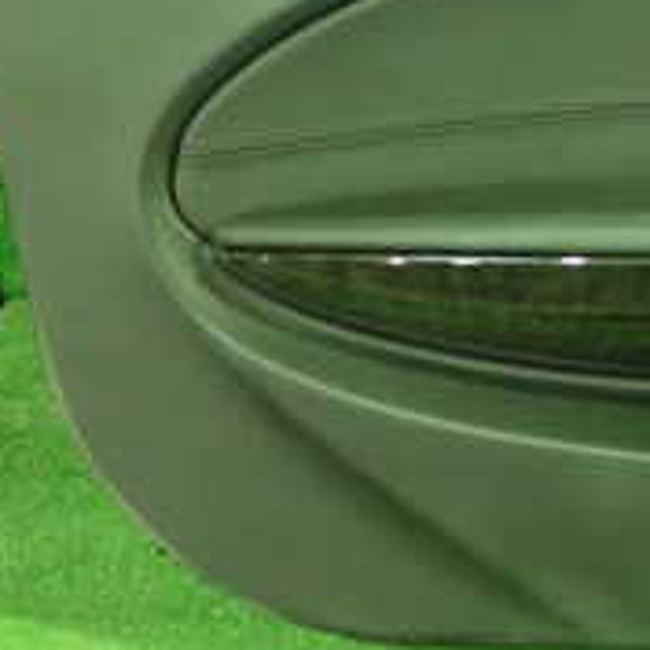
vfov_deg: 19.3
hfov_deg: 17.8
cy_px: 246
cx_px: 900
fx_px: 1912
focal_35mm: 90
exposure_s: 1/30
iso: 1250
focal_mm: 5.5
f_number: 2.3
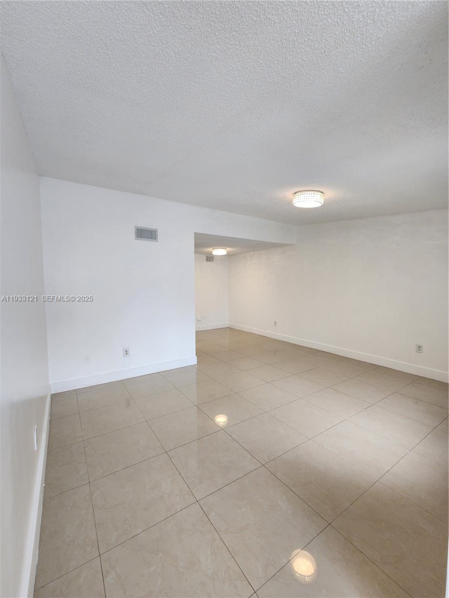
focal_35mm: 13
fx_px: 225
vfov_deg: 106.2
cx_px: 224
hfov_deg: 89.9
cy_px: 299
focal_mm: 2.2
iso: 100
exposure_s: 1/60
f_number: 2.2
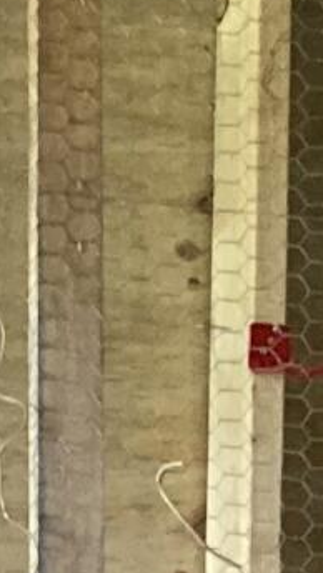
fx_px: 4042
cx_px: 1185
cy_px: 543
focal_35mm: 266
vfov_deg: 8.1
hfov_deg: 4.3
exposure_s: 1/40
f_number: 1.8
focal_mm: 3.99
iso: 250
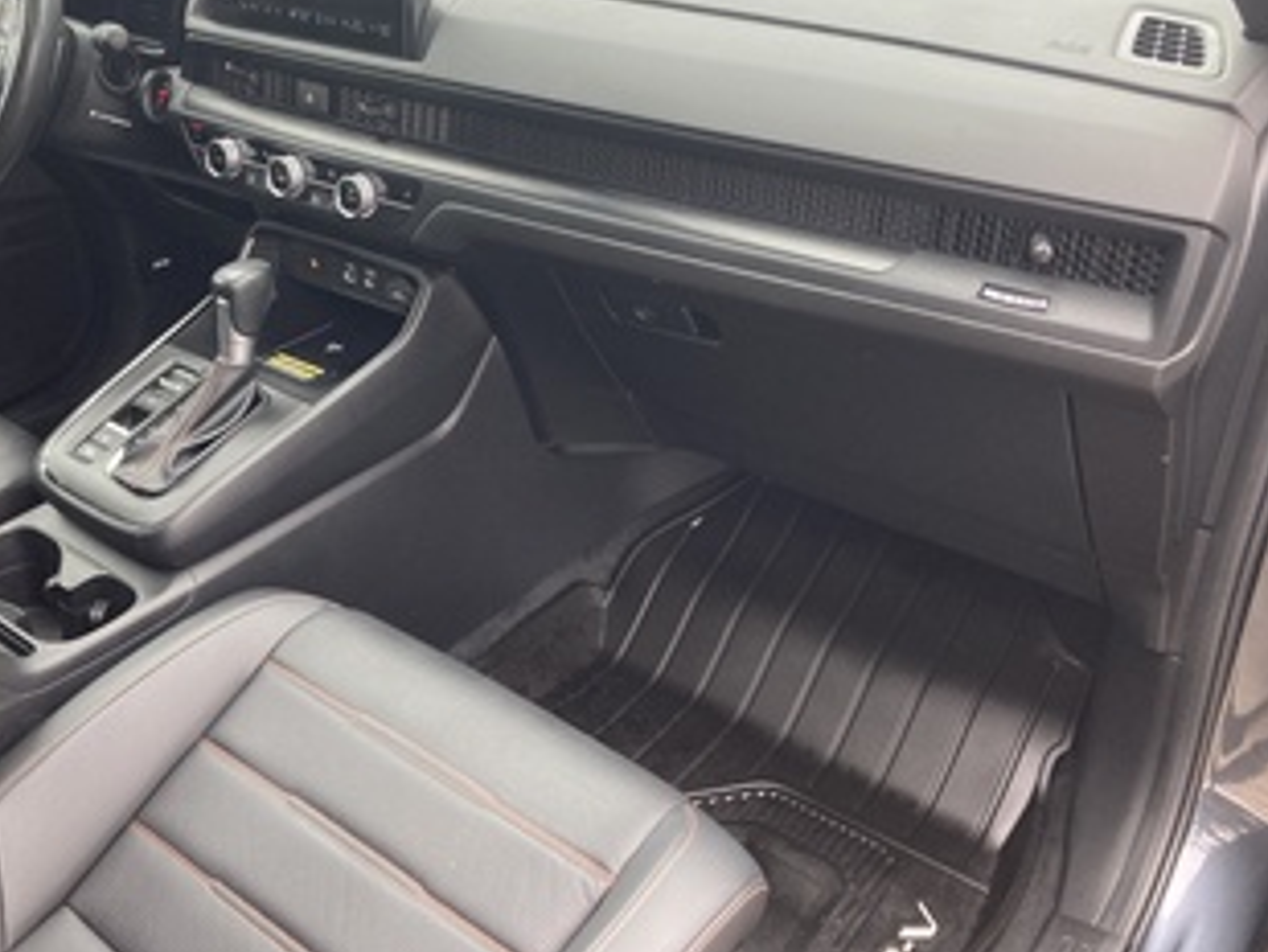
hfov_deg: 48.4
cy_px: 367
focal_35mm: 38
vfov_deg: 37.6
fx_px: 1392
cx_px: 464
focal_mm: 3.99
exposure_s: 1/121
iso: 50
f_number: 1.8
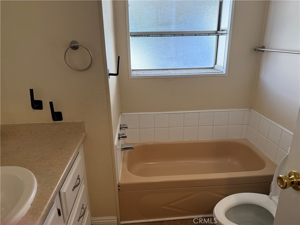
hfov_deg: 71.6
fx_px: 208
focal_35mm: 24
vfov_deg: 56.8
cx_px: 150
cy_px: 112
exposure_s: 1/236
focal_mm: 6.76
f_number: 1.78
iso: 200
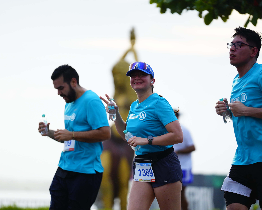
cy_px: 105
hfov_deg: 8.6
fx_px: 1752
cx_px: 136
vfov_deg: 6.8
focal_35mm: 226
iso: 1600
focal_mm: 200
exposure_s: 1/6400
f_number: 2.8
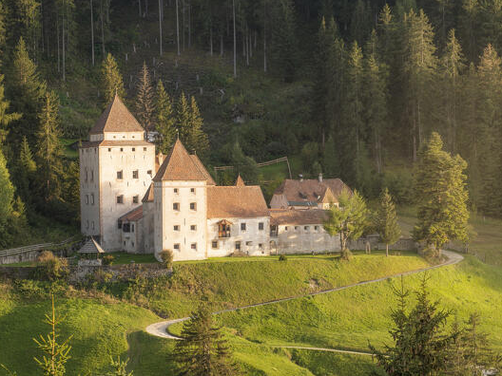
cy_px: 188
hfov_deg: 15.1
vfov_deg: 11.3
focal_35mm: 131
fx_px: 1900
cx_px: 261
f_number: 11
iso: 100
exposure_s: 1/25
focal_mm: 120
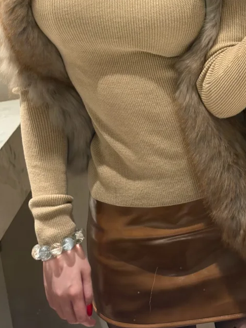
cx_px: 190
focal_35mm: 109
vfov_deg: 17.6
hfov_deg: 13.5
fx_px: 1032
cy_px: -2
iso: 400
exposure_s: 1/40
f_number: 1.78
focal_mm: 6.76
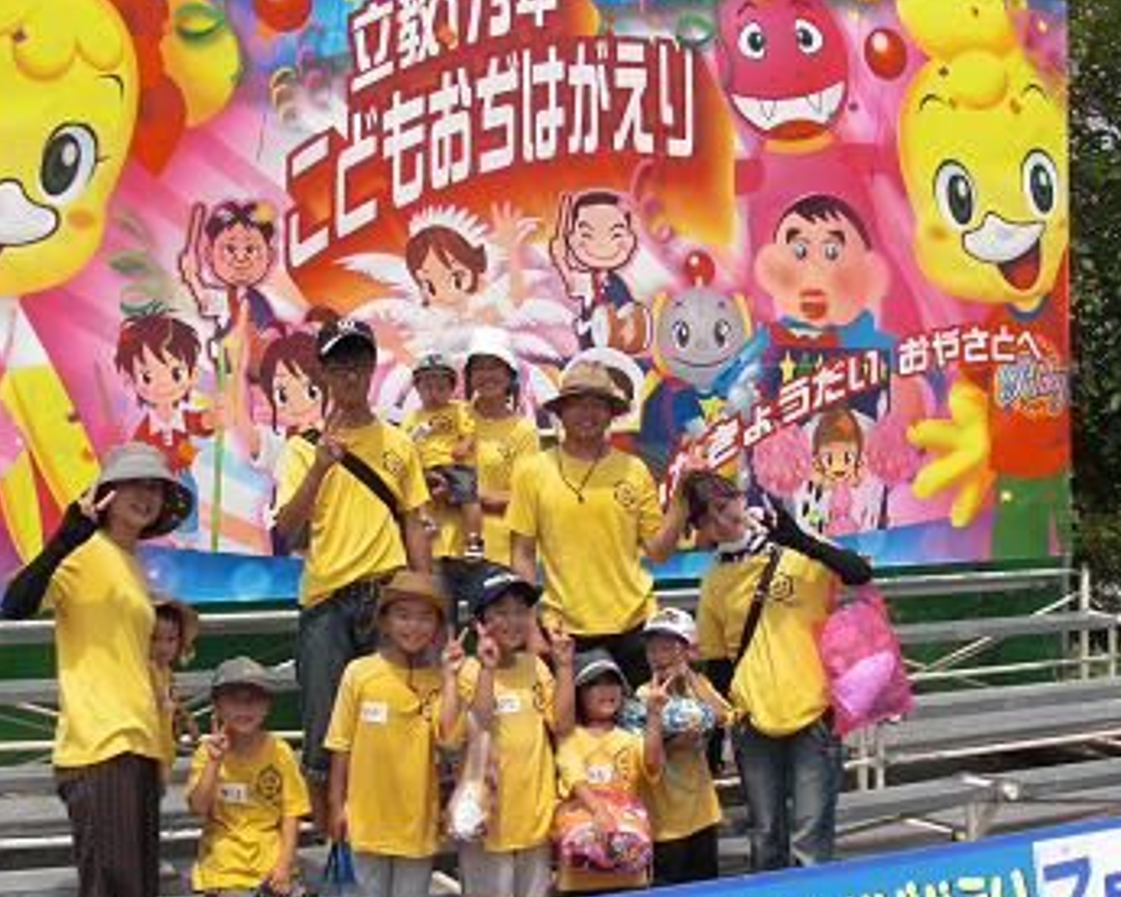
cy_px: 494
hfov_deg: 39.5
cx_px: 505
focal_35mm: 47
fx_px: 1559
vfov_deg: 32.1
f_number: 7.9
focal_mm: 6.3
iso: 50
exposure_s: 1/160
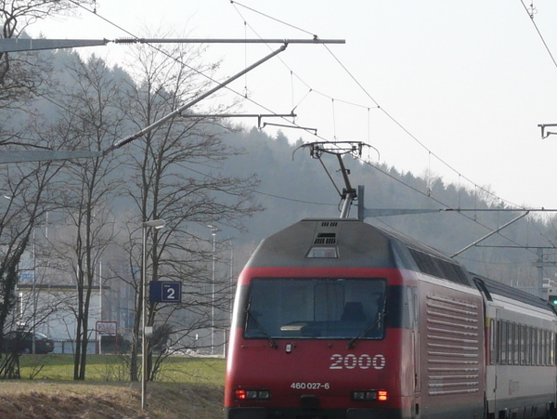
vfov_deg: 11.0
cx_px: 442
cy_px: 295
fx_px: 2174
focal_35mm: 135
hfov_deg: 14.5
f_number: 5
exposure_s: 1/320
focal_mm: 13.3
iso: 100
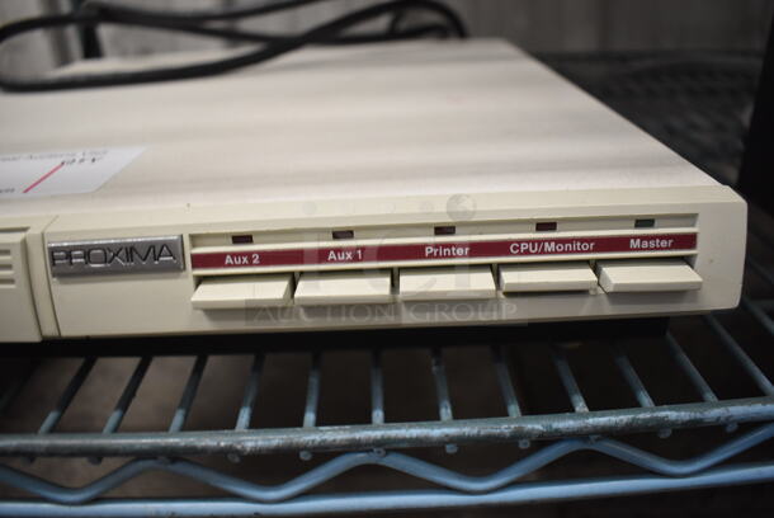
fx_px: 581
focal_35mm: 27
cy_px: 259
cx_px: 387
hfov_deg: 67.3
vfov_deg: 48.0
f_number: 4
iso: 1600
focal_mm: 18
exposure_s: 1/60
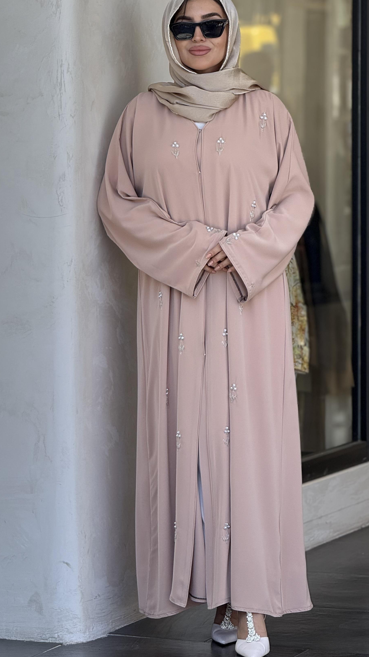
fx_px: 2835
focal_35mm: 163
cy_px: 292
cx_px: 146
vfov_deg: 13.2
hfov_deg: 7.4
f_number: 2.8
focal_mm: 15.66
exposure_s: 1/221
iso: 50
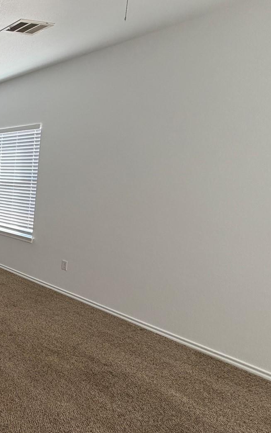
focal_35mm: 29
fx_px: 343
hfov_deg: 28.1
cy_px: 224
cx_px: -139
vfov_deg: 64.6
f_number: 2.2
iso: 200
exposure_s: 1/121
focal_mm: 2.22
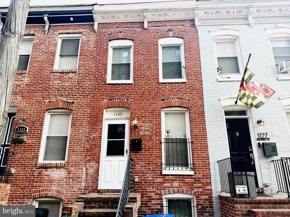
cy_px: 108
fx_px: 201
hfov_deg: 71.6
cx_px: 145
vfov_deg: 56.8
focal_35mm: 24
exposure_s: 1/337
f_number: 1.78
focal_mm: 6.86
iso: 80
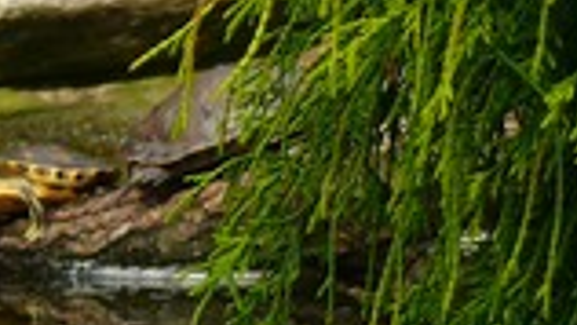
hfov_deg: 5.4
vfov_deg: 3.1
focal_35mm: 393
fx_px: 6015
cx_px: -599
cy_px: 55
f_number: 4
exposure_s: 1/200
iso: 100
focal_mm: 16
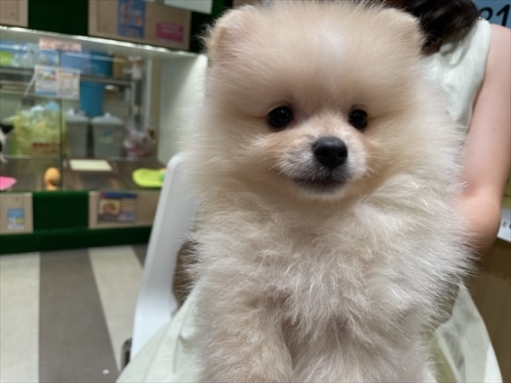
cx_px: 256
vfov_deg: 53.1
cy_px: 192
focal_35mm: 26
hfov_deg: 67.3
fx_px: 384
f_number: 1.6
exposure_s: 1/105
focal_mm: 4.2
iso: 100
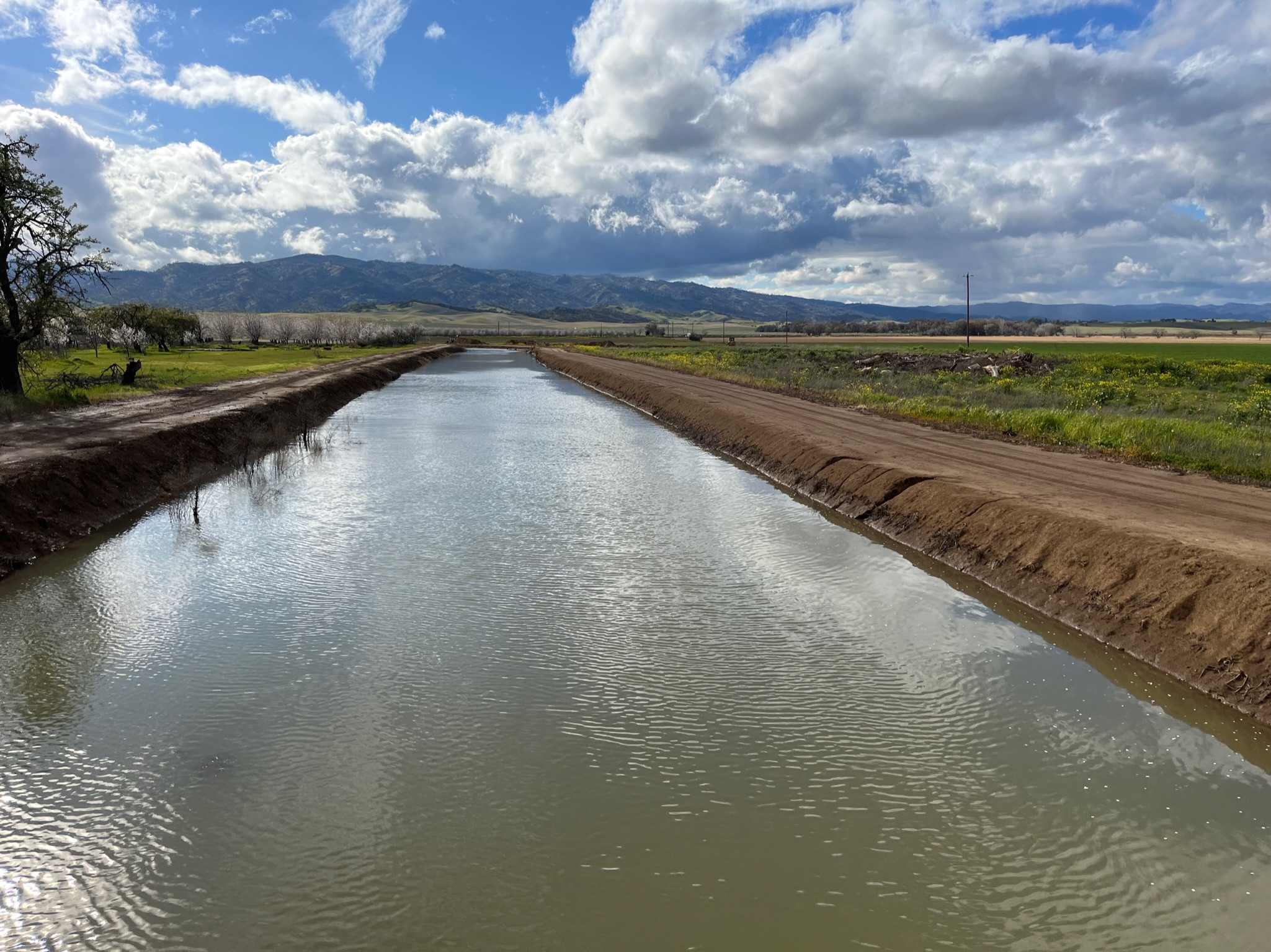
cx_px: 636
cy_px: 476
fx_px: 954
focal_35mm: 26
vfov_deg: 53.0
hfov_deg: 67.3
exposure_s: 1/5319
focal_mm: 5.1
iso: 50
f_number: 1.6
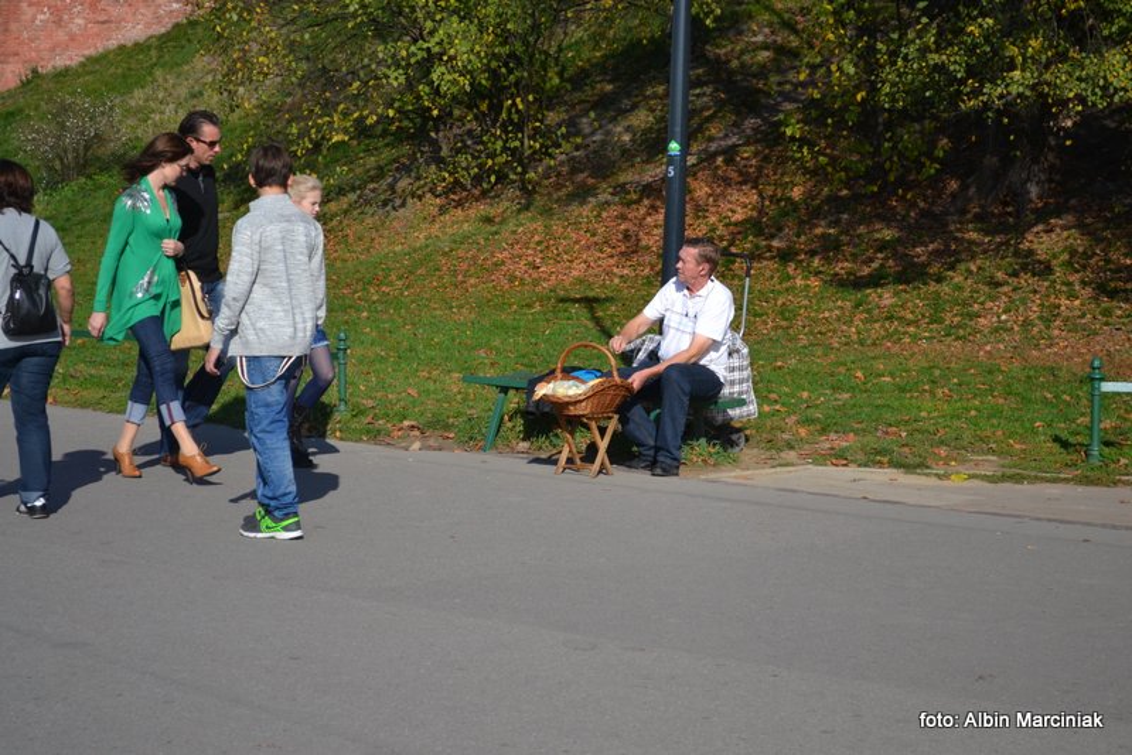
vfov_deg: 16.6
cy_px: 378
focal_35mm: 82
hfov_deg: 24.6
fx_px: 2595
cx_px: 566
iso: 400
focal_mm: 55
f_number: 6.3
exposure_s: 1/2000
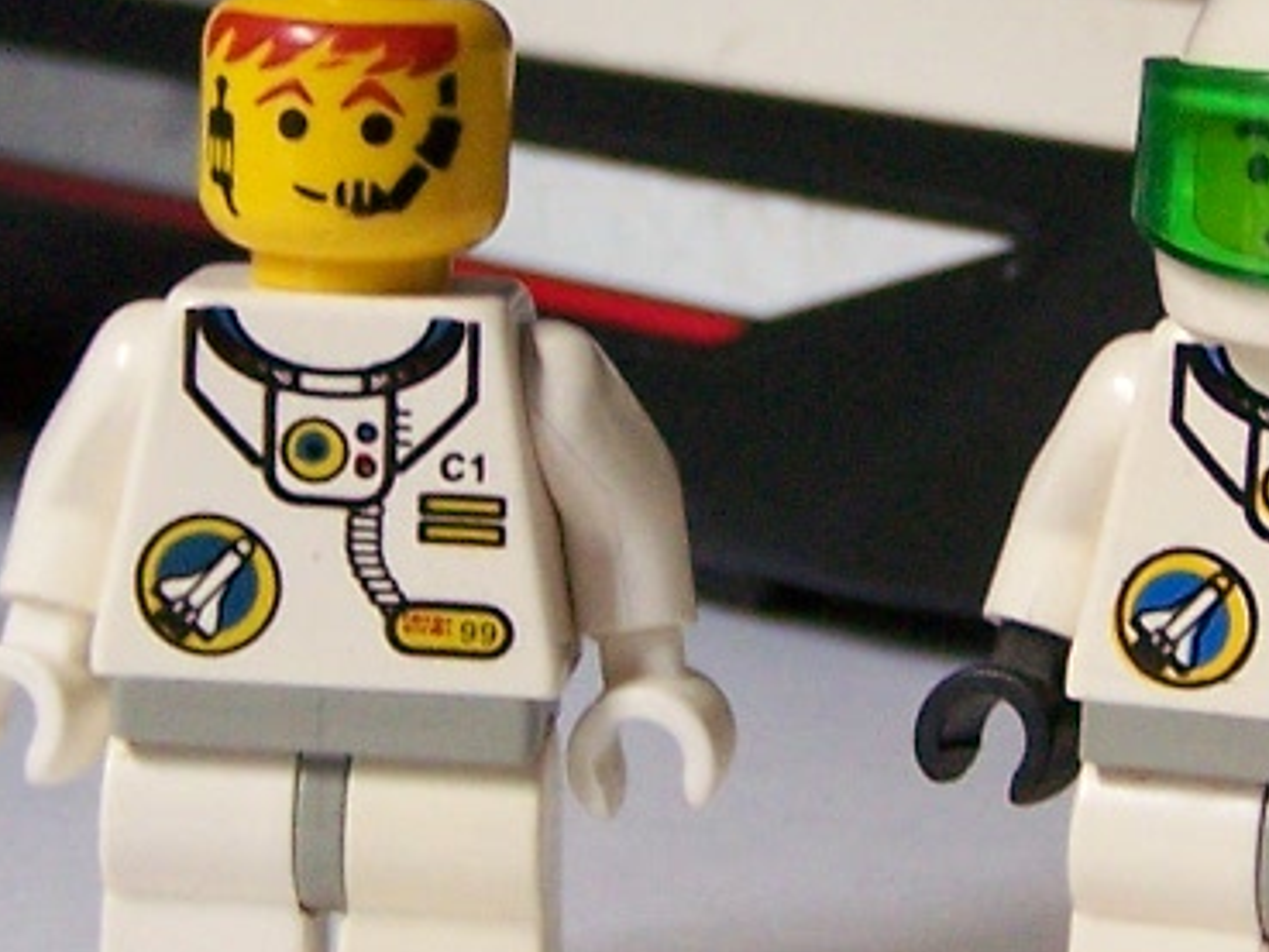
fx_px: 5647
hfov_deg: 12.8
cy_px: 162
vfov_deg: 9.6
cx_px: 770
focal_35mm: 154
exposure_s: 1/15
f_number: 2.8
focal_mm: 6.3
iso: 160
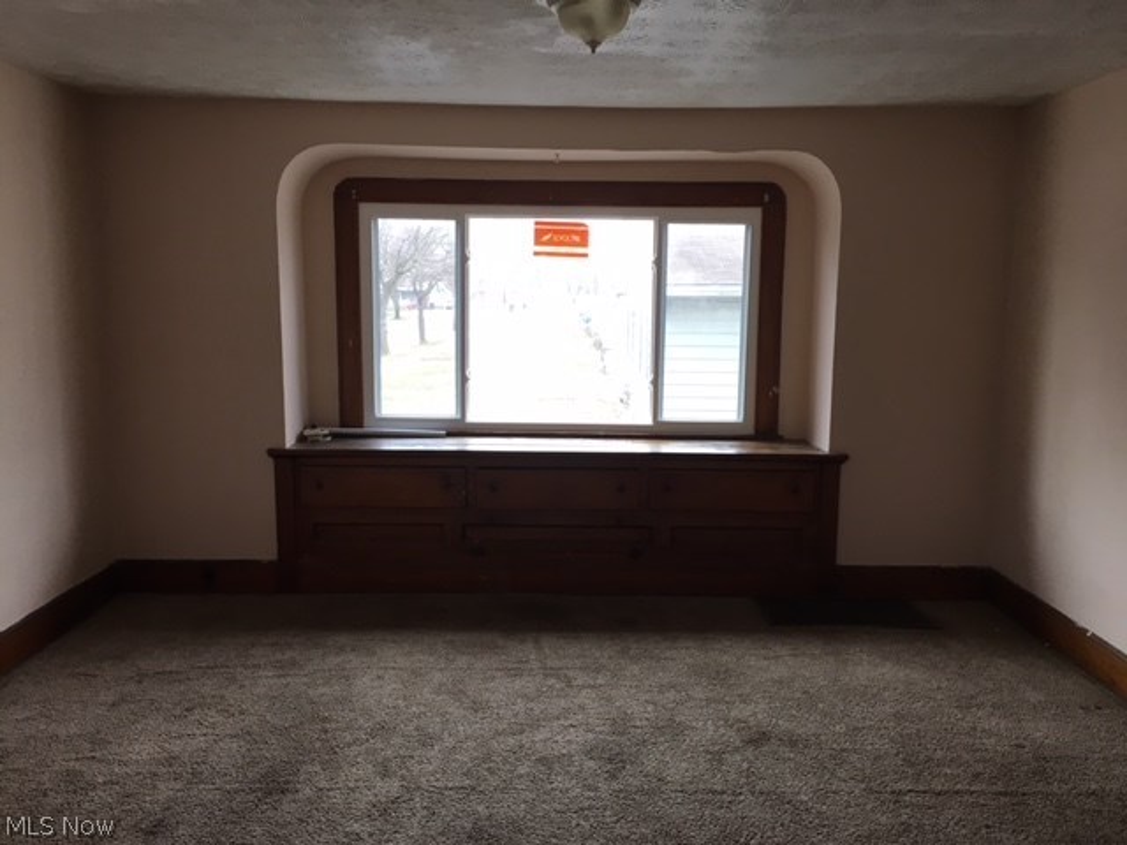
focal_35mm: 29
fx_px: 944
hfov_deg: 61.7
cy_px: 422
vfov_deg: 48.2
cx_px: 564
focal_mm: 4.15
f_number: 2.2
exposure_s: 1/30
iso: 25
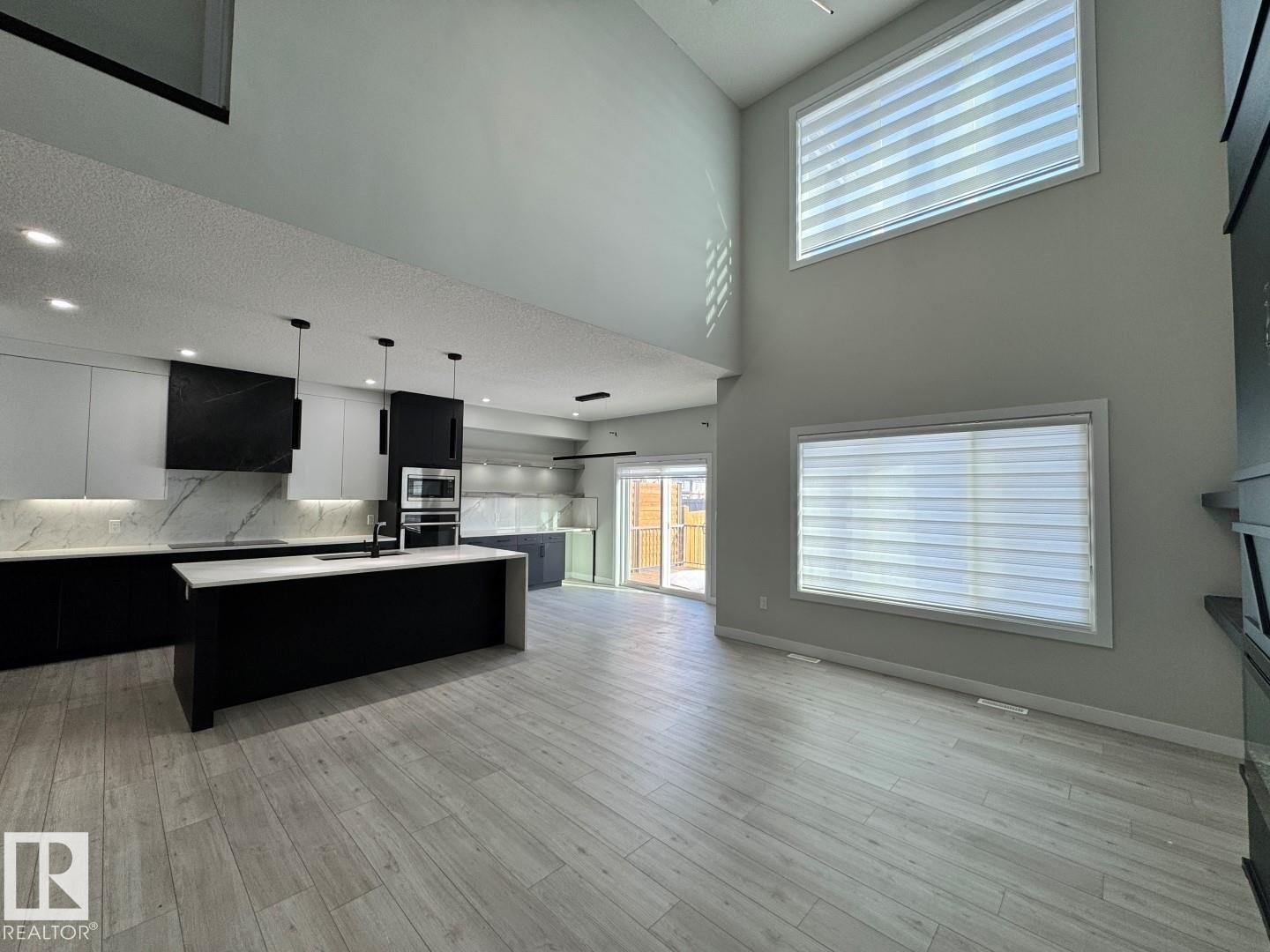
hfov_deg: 102.1
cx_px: 635
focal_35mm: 14
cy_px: 476
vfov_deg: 85.7
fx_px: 514
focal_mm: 2.22
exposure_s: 1/120
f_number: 2.2
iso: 50
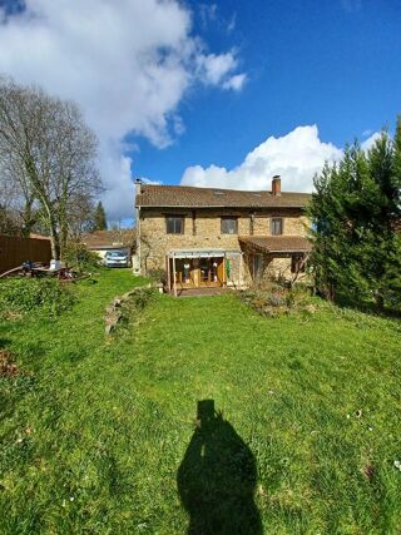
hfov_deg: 89.9
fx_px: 201
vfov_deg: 106.2
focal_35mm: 13
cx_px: 200
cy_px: 268
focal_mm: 1.42
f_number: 2.2
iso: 40
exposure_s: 1/1645
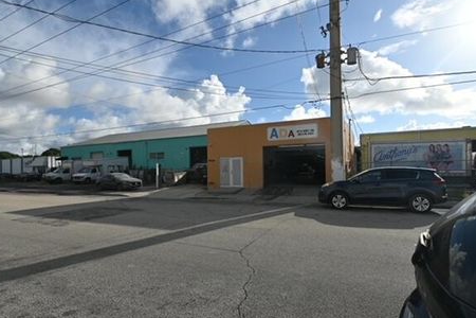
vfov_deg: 61.9
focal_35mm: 20
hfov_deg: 84.0
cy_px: 160
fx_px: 264
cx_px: 239
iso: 100
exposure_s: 1/400
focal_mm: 12
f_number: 8
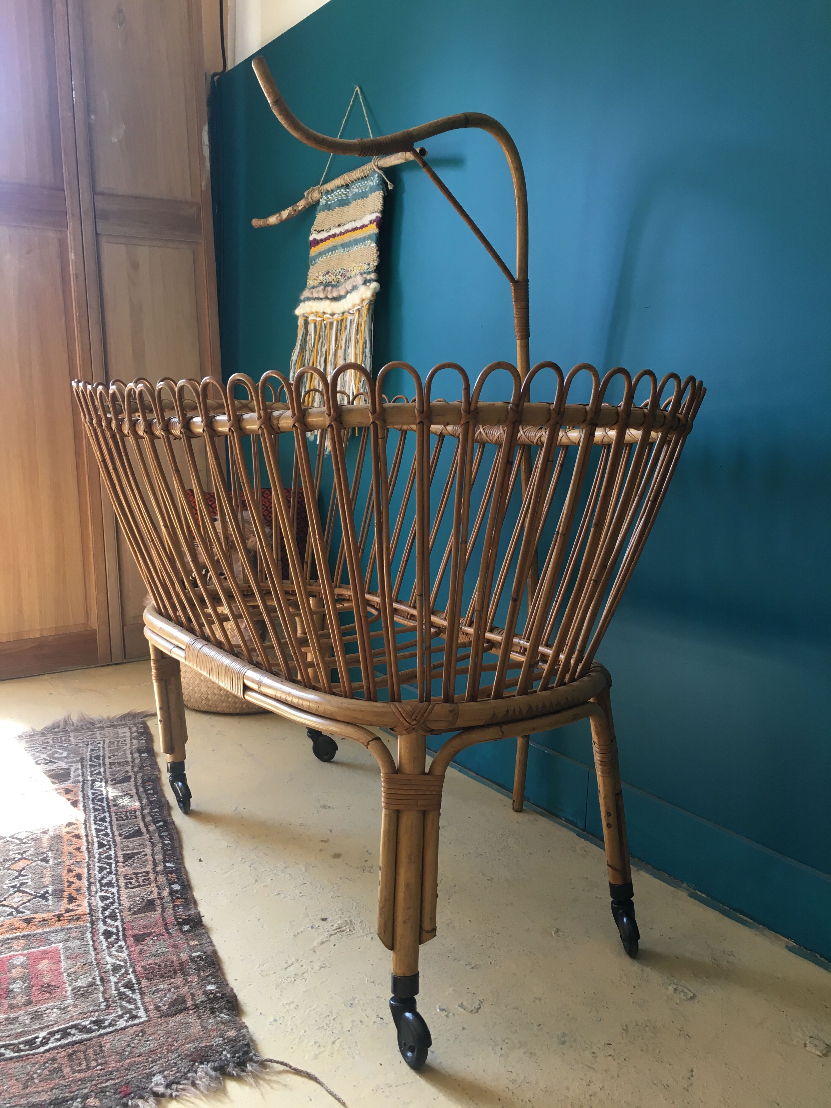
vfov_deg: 61.7
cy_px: 554
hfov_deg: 48.2
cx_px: 416
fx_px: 928
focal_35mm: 29
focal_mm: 4.15
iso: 32
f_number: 2.2
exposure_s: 1/33
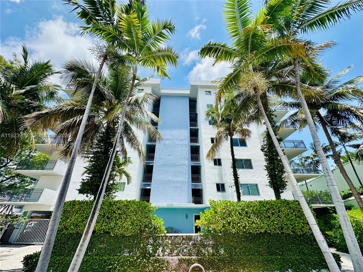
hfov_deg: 102.1
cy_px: 136
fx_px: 147
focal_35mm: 14
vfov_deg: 85.7
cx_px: 182
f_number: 2.2
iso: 40
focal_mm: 2.22
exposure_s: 1/1770
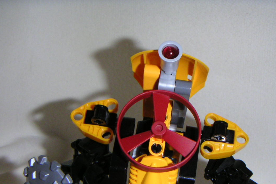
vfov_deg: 28.5
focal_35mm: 47
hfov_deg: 41.9
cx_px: 146
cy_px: 121
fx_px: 360
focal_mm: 4.8
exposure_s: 1/45
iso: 200
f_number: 6.7
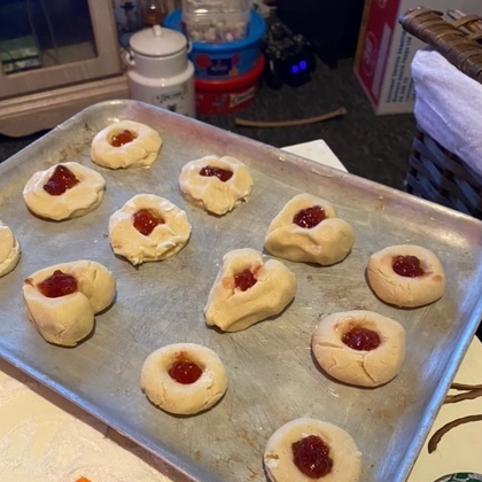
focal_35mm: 35
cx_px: 219
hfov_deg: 47.2
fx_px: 551
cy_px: 324
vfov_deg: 46.4
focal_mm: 4.25
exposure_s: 1/60
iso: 500
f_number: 1.8
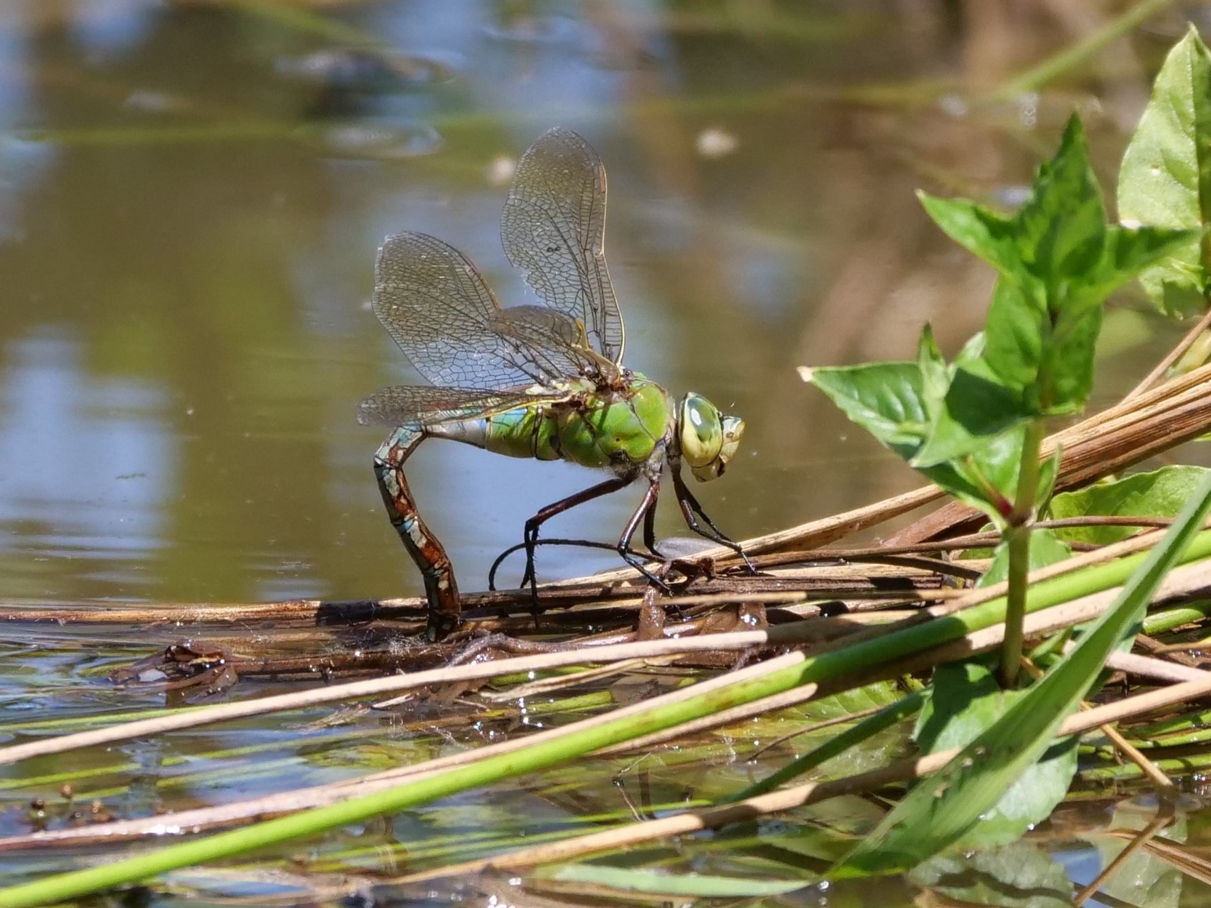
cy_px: 454
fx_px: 27983
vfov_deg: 1.9
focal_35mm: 800
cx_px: 606
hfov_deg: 2.5
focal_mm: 400
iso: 800
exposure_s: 1/1600
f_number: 6.3
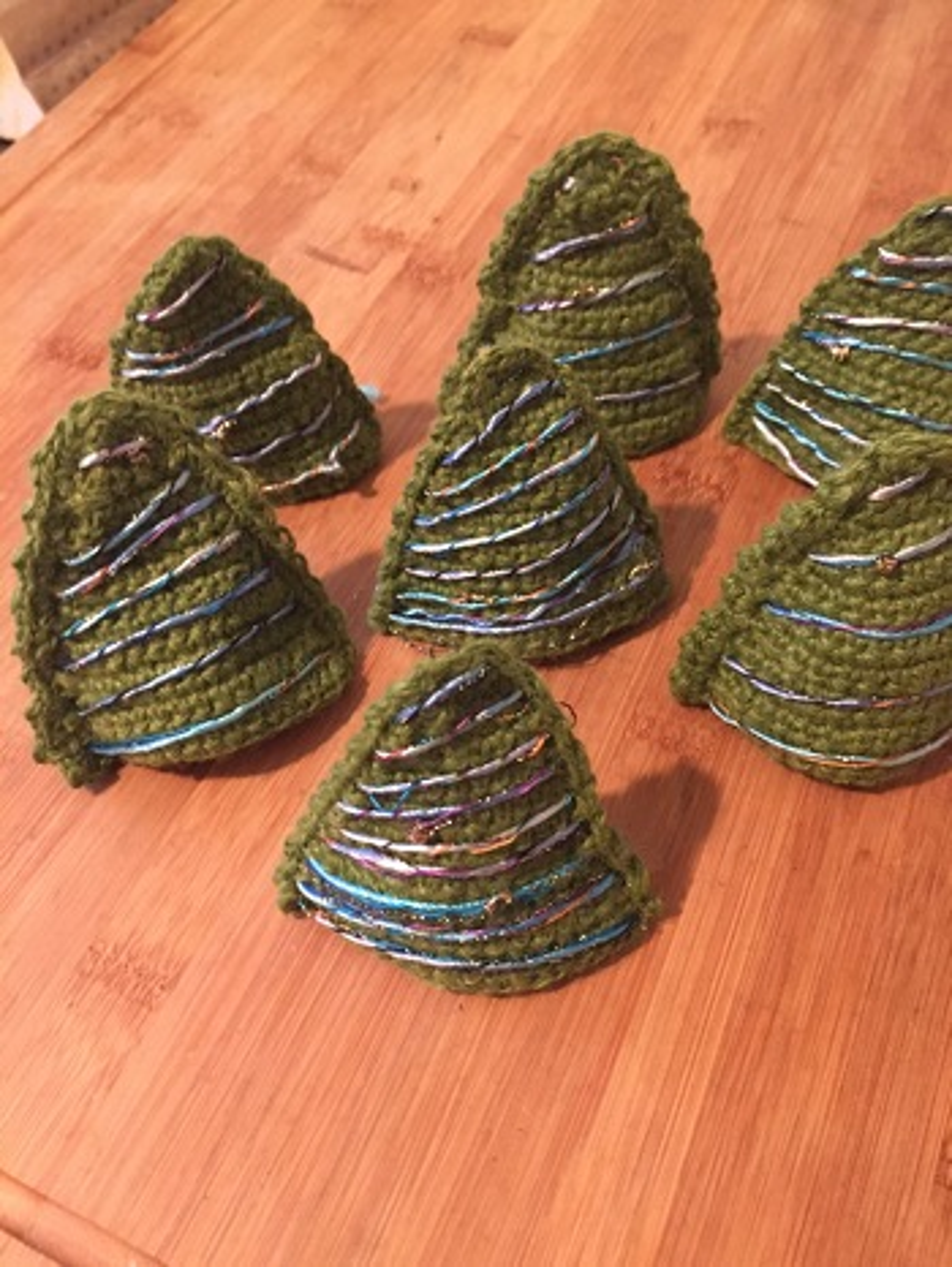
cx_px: 476
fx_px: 1062
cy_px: 634
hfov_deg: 48.3
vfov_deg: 61.6
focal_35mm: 29
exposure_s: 1/17
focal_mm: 4.15
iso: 250
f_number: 2.2
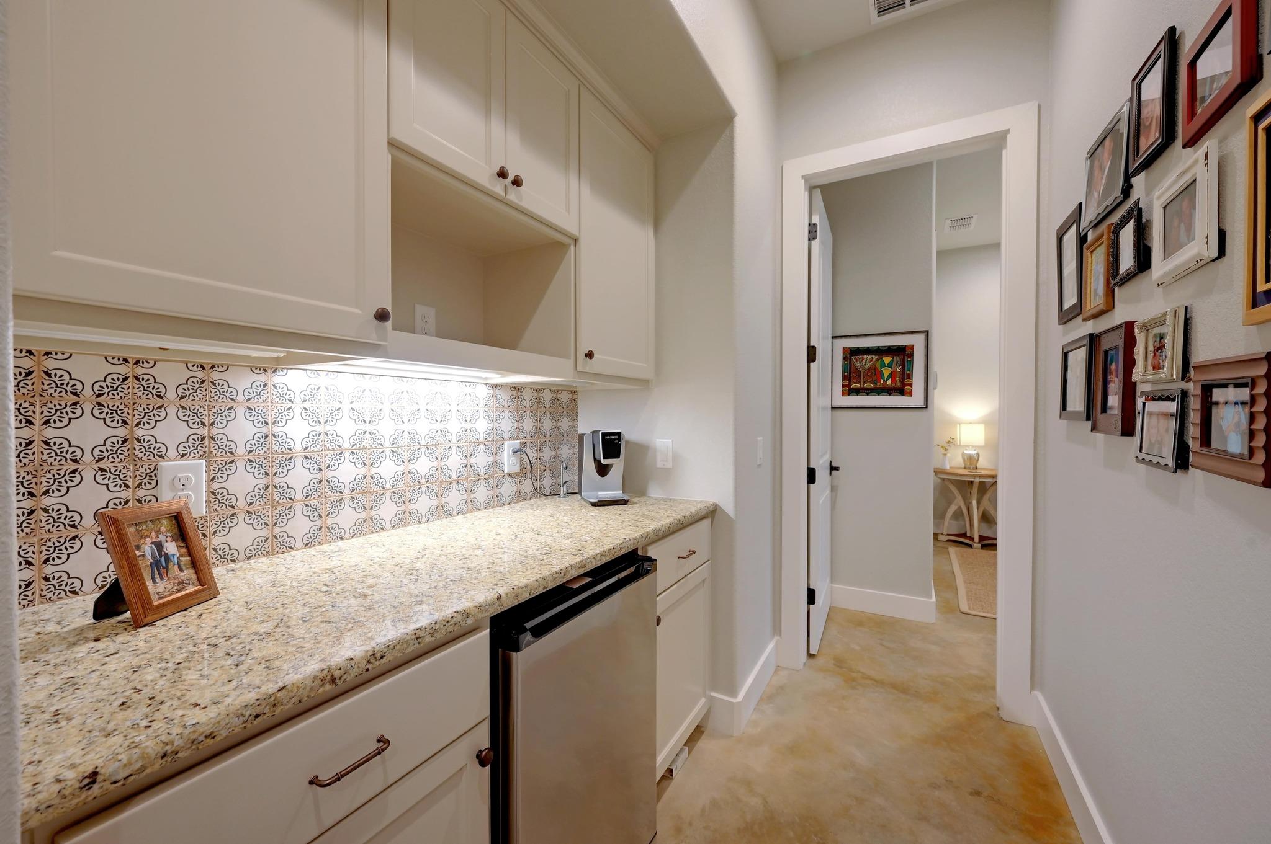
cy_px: 422
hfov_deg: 104.3
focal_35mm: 14
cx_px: 636
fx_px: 494
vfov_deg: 81.1
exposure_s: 1/4
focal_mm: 14
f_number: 8
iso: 1250
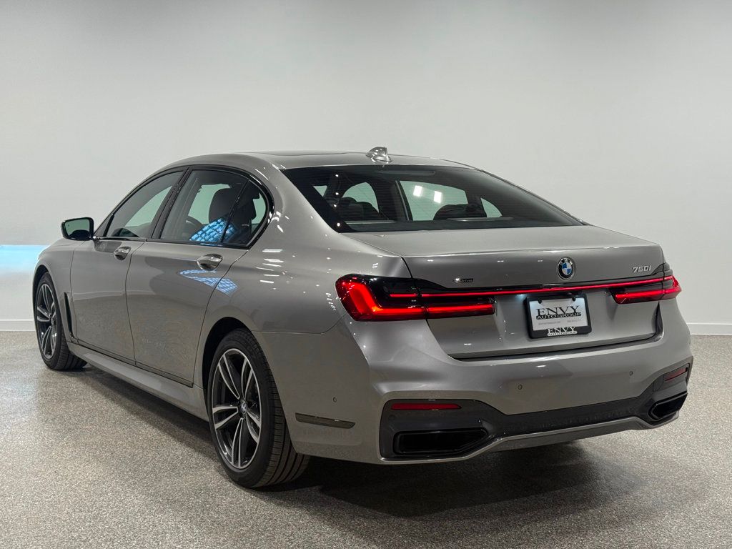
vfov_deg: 30.3
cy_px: 274
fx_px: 1015
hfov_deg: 39.7
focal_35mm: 48
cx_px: 366
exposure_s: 1/259
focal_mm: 6.76
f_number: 1.78
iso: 64
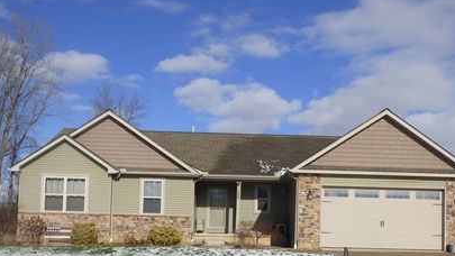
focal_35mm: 43
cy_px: 199
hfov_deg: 47.2
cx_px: 256
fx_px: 519
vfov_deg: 27.3
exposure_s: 1/1600
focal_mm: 5.53
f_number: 4.5
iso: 100
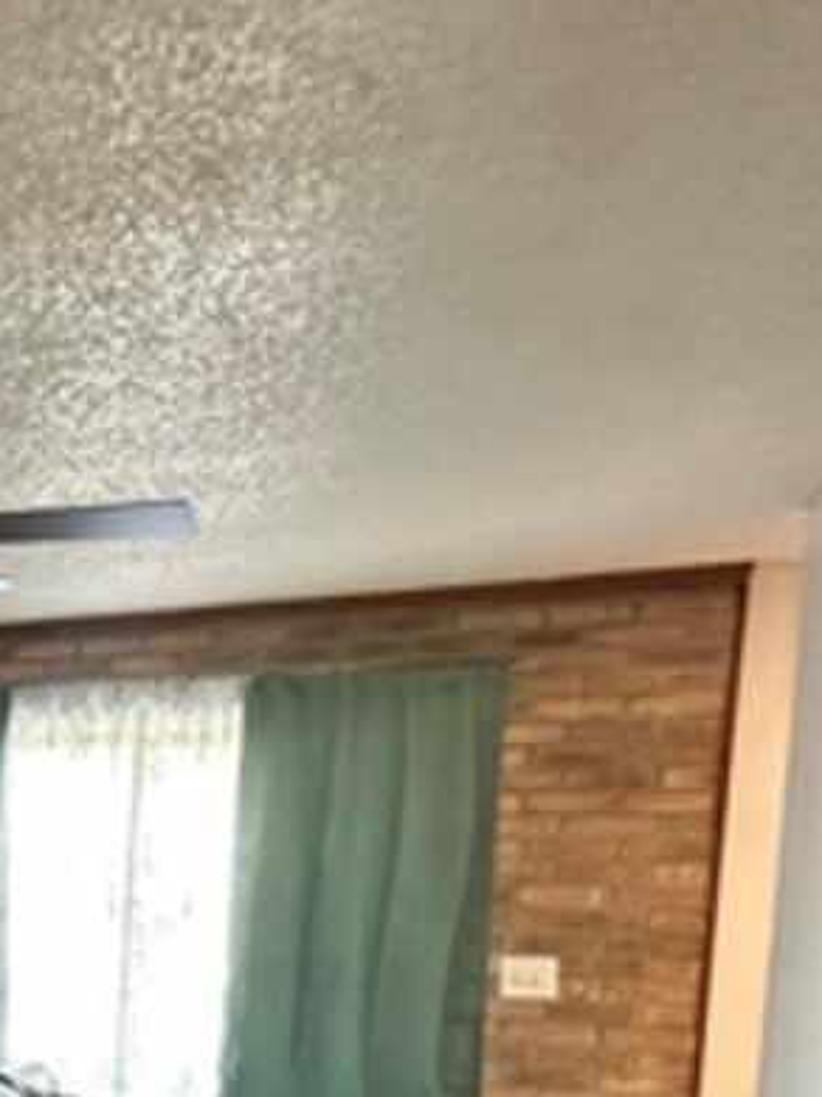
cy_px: 968
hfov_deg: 20.0
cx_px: -746
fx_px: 1458
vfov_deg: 38.7
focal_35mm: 46
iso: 800
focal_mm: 2.22
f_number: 2.2
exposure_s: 1/60
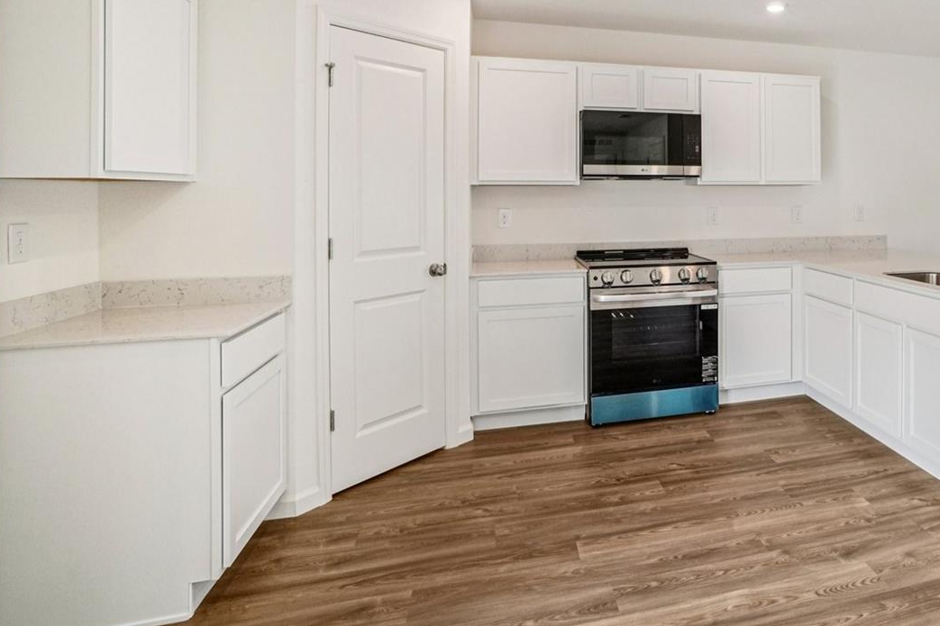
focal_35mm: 23
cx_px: 716
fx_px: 600
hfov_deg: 70.5
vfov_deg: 53.6
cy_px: 191
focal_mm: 10
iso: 400
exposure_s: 1/30
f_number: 8
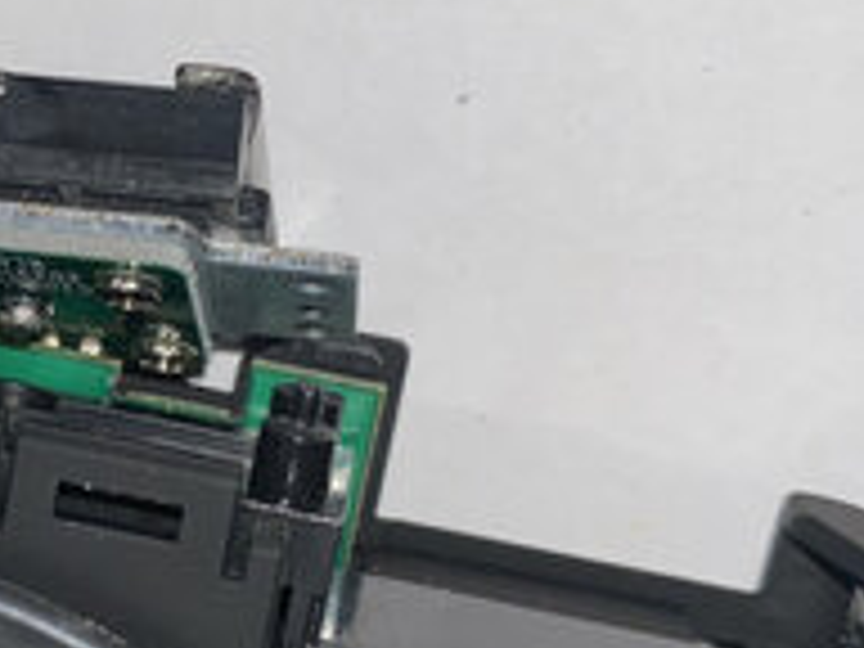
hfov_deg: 24.5
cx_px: 54
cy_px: 423
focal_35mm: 77
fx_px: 1922
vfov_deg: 19.1
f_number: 1.8
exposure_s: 1/1792
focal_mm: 4.25
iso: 32
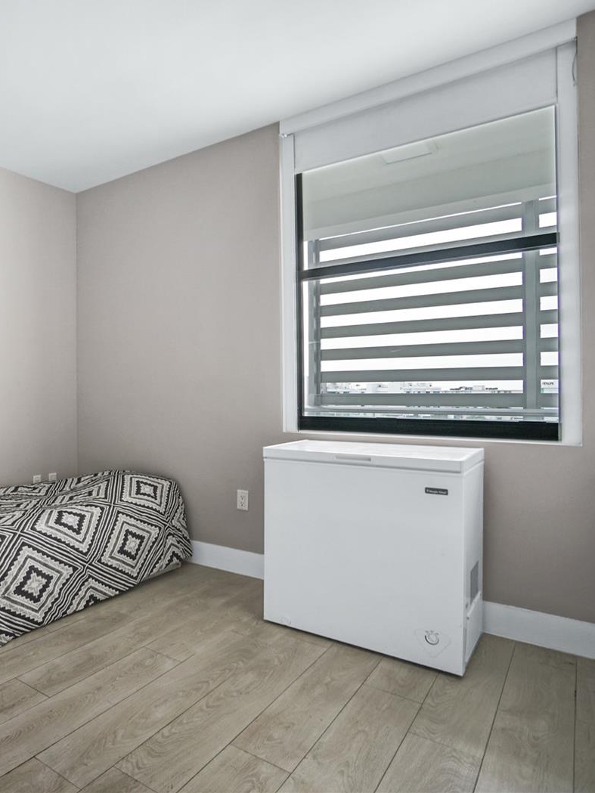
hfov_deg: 55.3
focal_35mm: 22
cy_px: 391
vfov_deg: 76.4
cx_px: 91
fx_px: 504
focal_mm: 10
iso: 200
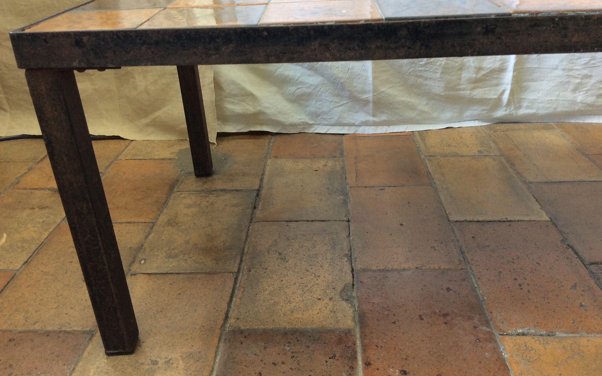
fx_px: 558
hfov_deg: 56.7
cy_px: 170
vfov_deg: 37.2
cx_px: 300
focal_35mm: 34
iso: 50
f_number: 2.4
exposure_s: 1/25
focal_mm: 3.3
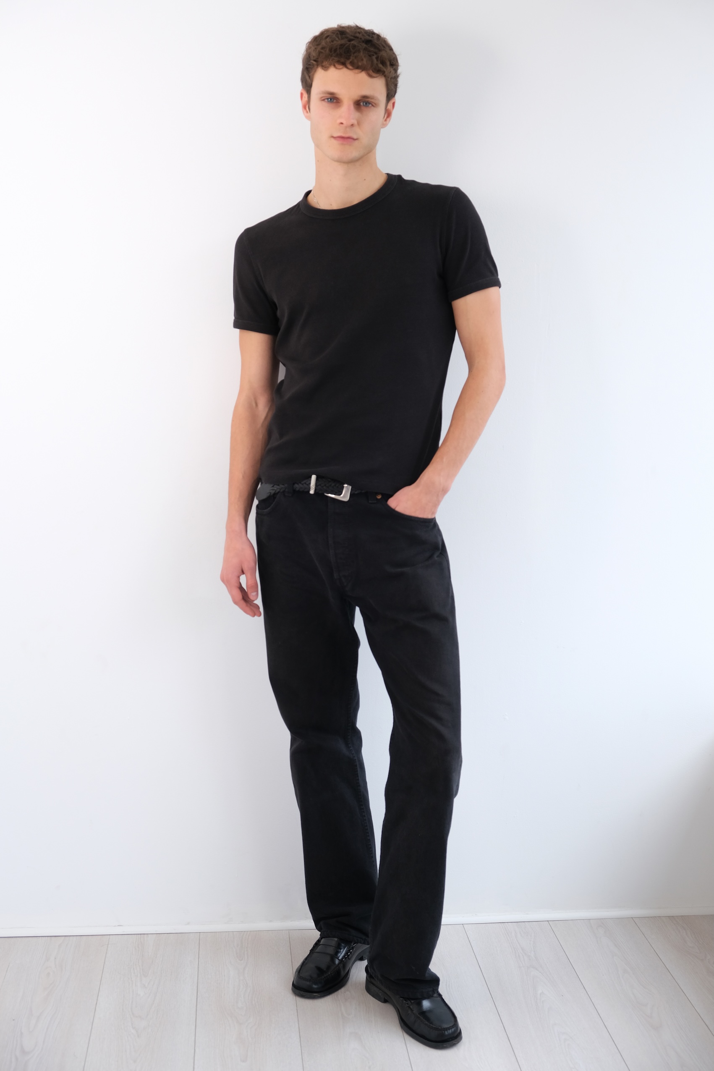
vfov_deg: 46.4
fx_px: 1249
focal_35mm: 42
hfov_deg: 31.9
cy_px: 536
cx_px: 357
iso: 640
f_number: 4
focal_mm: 27.7
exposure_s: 1/125
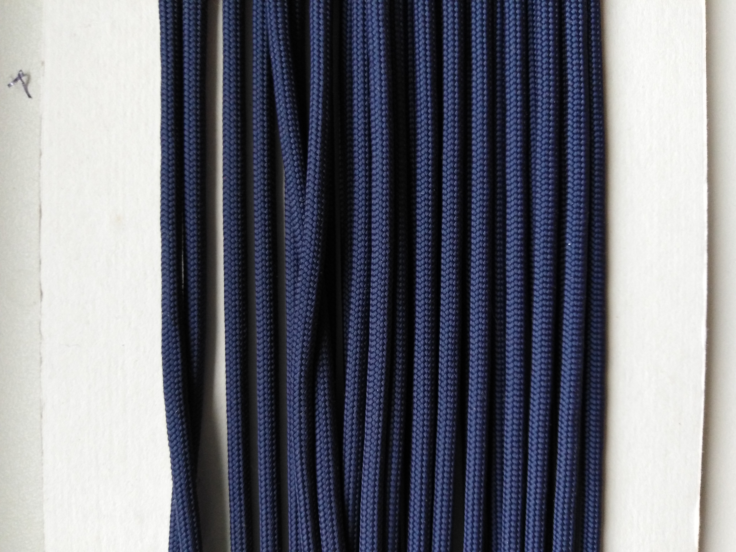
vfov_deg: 53.1
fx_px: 553
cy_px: 276
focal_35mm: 26
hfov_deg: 67.3
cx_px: 368
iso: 338
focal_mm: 3.46
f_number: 2.2
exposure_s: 1/30
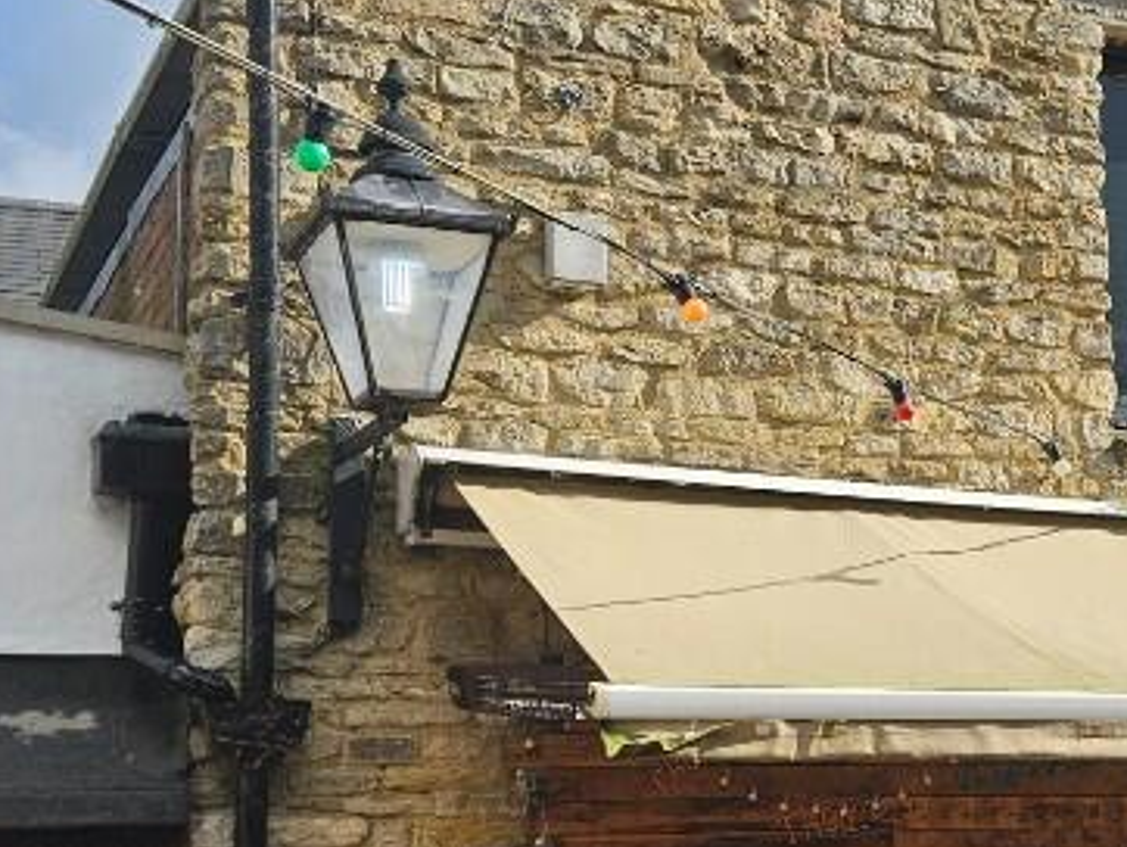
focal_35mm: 65
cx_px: 1009
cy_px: 520
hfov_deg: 28.7
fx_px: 2118
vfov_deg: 22.6
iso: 25
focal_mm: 5.4
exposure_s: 1/1962
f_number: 1.8
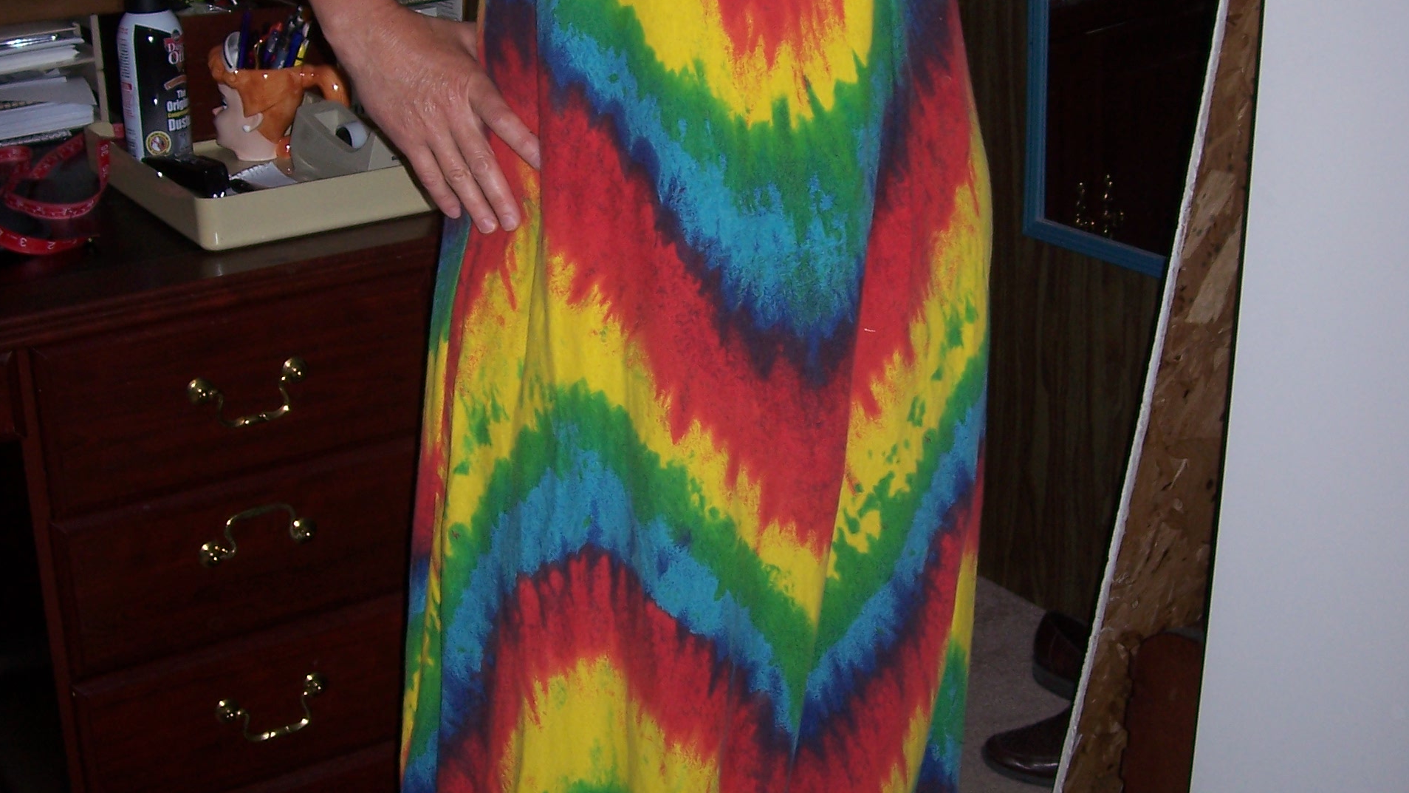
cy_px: 308
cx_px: 708
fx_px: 1868
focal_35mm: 50
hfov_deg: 41.3
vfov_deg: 23.9
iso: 80
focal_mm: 5.6
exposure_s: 1/60
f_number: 2.7
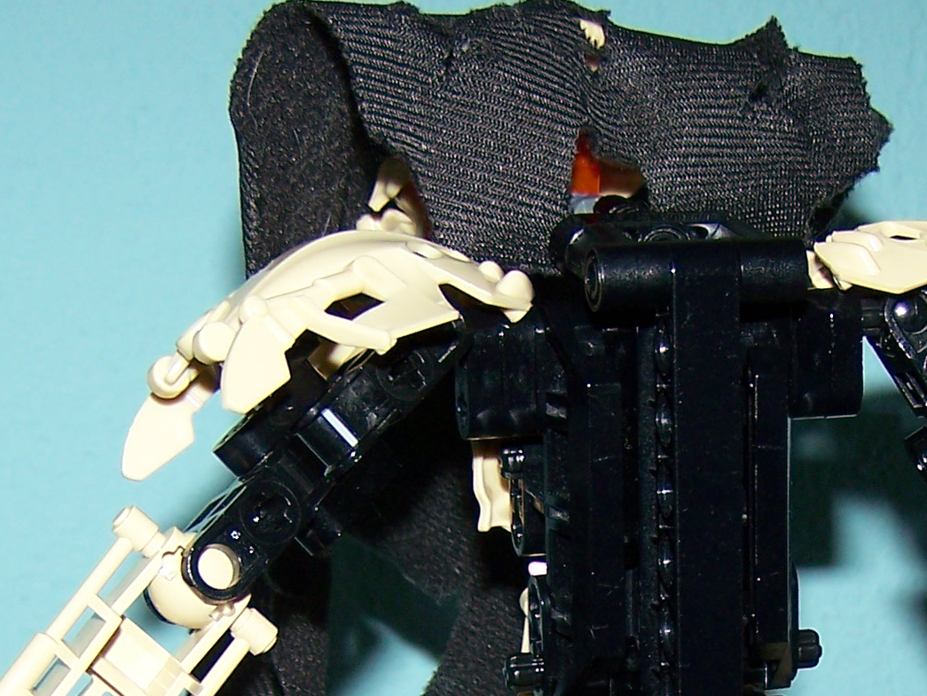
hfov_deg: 19.0
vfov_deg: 13.9
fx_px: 2760
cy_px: 882
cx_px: 592
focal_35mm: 103
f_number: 2.8
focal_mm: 6.3
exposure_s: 1/60
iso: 80
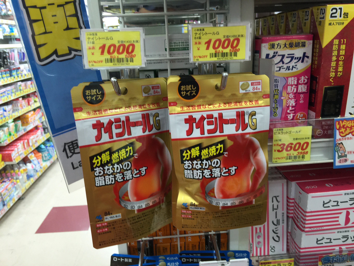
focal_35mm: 29
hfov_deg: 61.7
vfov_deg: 48.2
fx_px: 297
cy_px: 133
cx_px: 177
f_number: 2.2
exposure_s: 1/30
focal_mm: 4.15
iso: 32
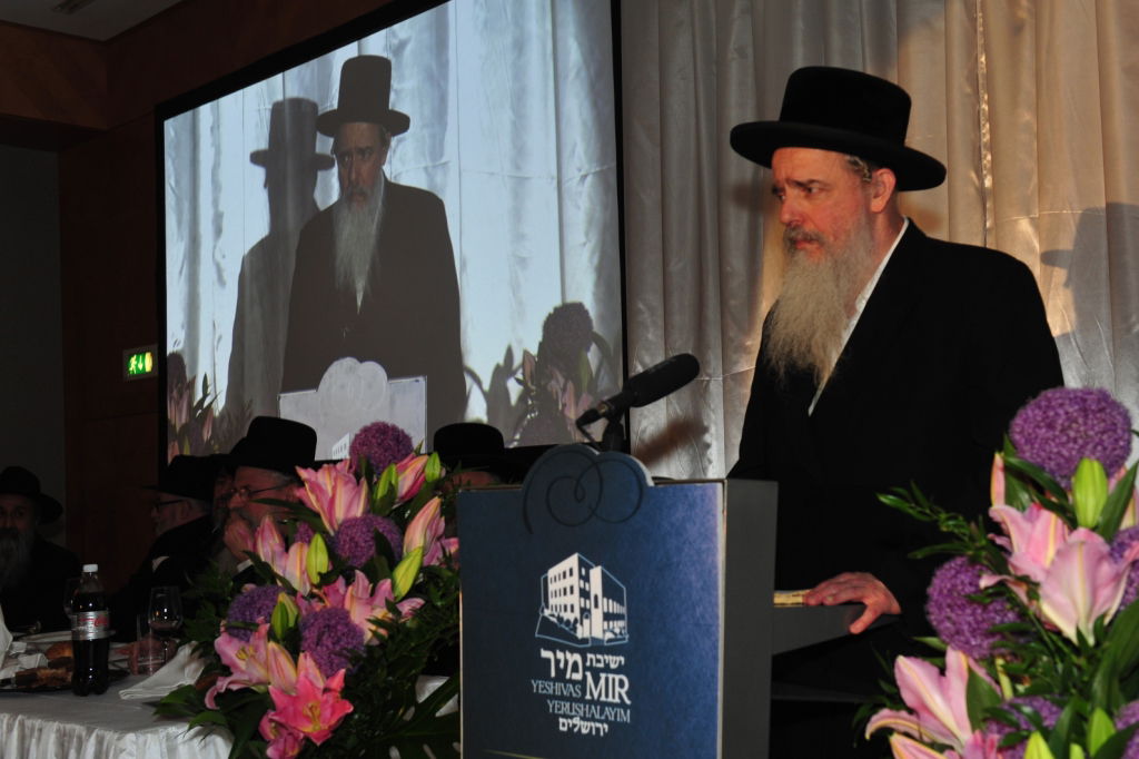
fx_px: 1392
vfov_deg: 30.5
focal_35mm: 44
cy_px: 380
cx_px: 570
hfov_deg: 44.5
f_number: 6.3
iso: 640
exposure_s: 1/60
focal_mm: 44
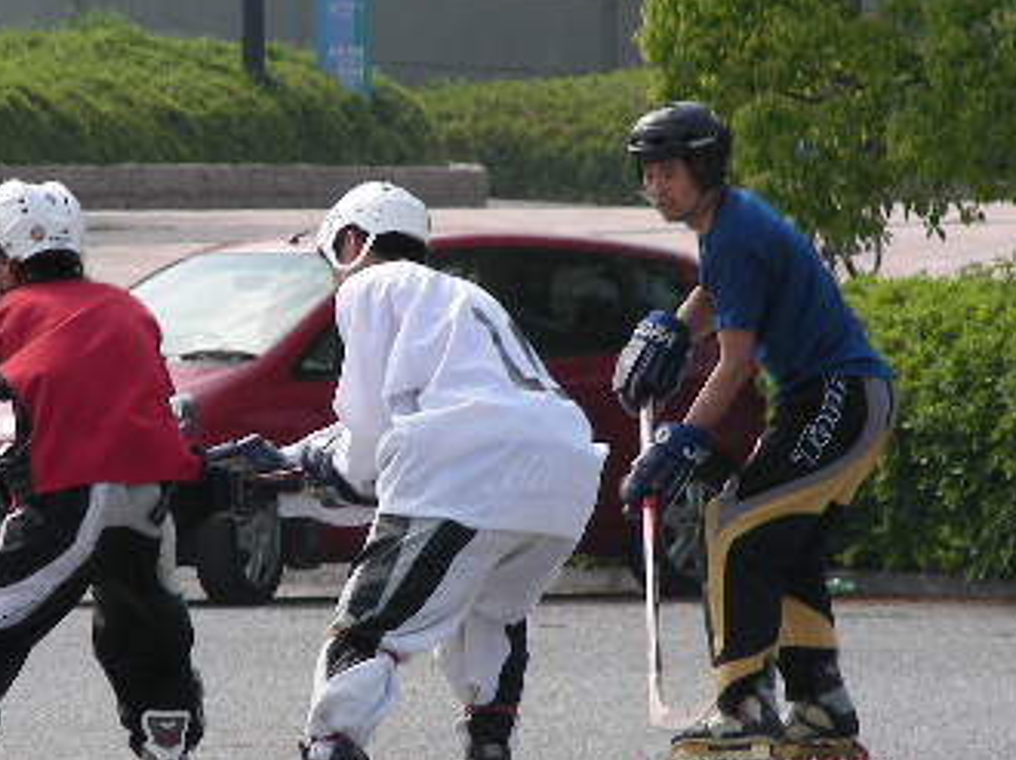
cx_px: 326
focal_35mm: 522
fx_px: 15310
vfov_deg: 2.8
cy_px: 406
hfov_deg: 3.8
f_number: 4
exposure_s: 1/304
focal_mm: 44.8
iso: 50
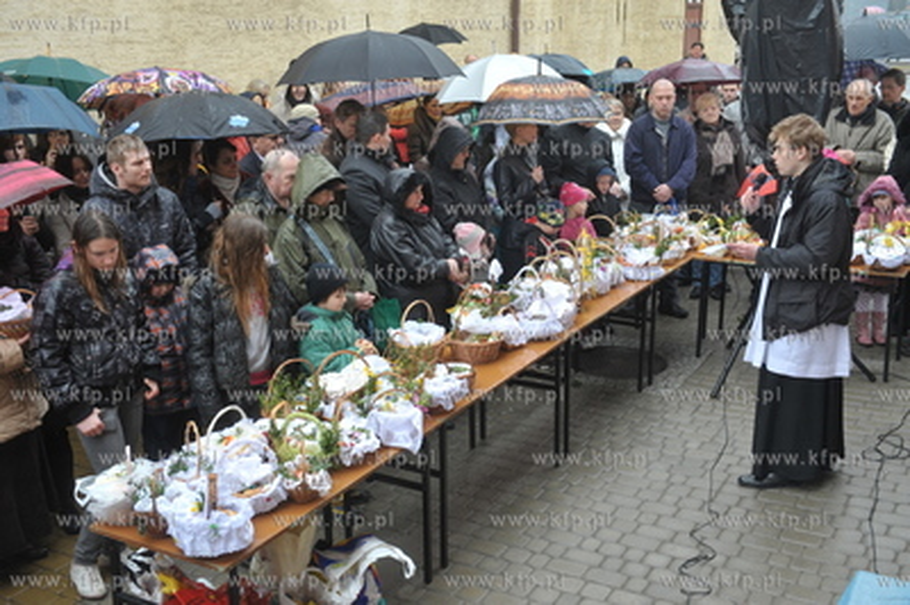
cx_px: 455
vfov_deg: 31.8
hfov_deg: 46.4
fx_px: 1061
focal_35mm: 42
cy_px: 302
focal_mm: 42
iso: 500
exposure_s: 1/320
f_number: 5
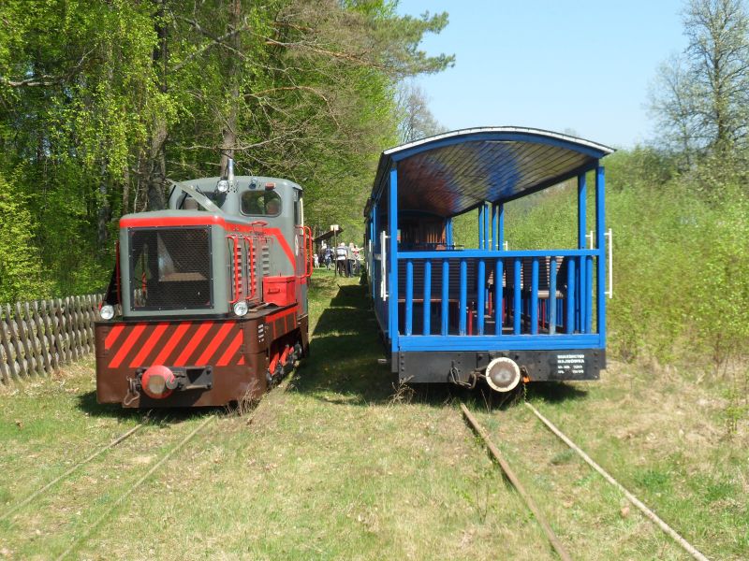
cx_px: 374
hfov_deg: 36.8
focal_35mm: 52
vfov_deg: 28.0
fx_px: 1125
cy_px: 280
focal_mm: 8.1
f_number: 4.3
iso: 80
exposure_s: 1/250
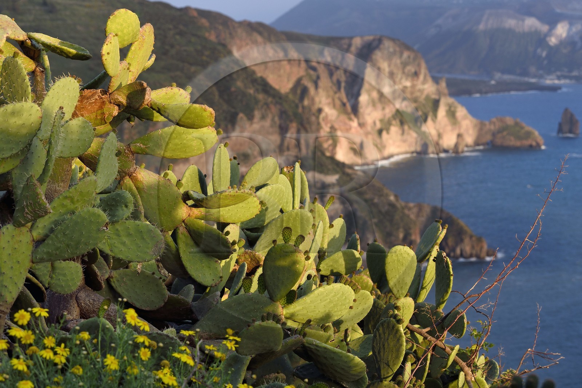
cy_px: 194
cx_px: 291
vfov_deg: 15.9
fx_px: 1390
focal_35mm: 86
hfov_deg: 23.6
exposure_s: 1/320
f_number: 5
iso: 400
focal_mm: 86
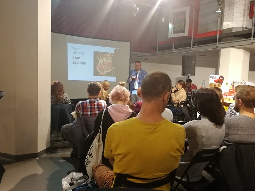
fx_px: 199
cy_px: 96
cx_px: 128
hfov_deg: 65.3
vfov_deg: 51.4
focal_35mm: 27
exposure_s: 1/25
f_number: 2.2
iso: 400
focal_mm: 3.95
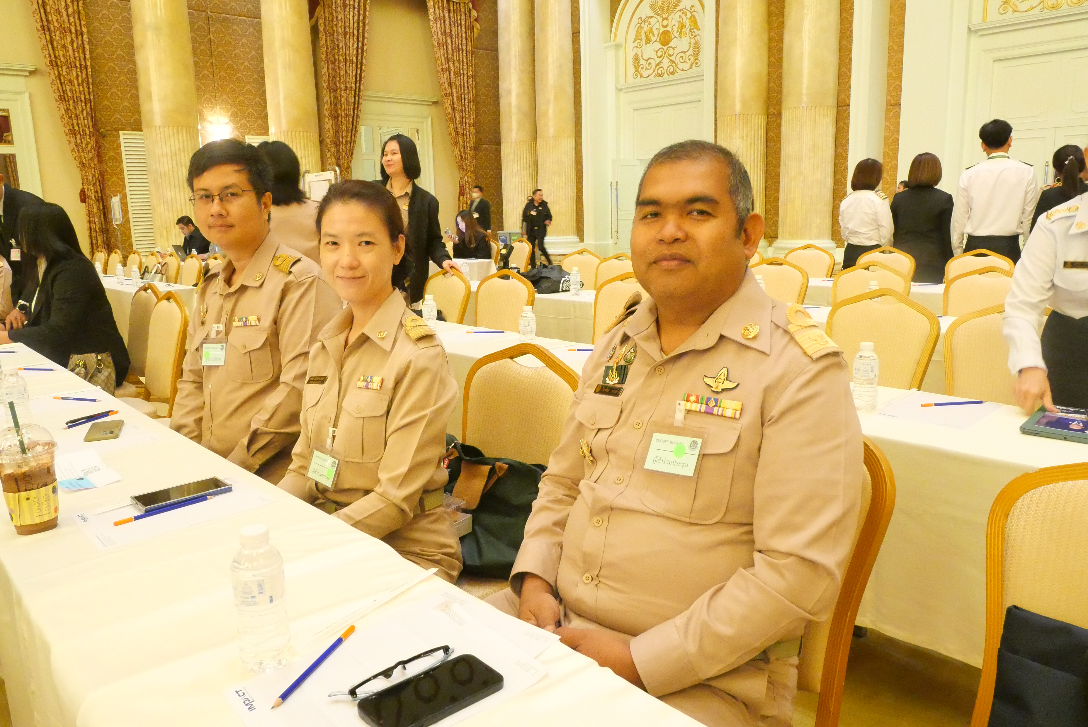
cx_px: 544
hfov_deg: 73.7
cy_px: 364
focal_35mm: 24
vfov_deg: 53.2
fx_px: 726
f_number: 7.1
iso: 6400
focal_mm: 12
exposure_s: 1/20
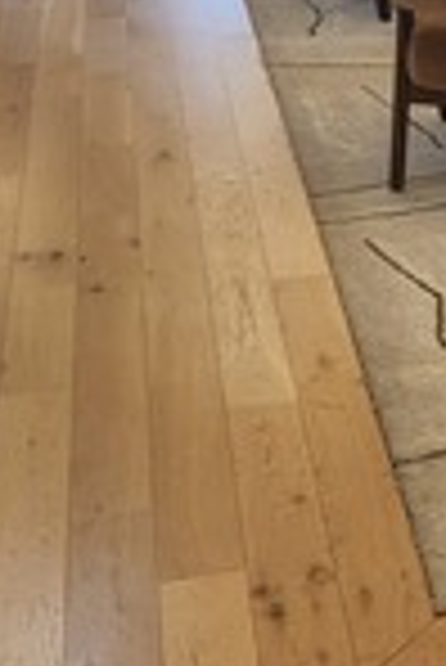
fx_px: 1798
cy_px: -50
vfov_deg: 20.1
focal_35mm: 97
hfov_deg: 13.0
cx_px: 757
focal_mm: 5.4
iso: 160
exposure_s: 1/120
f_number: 1.8
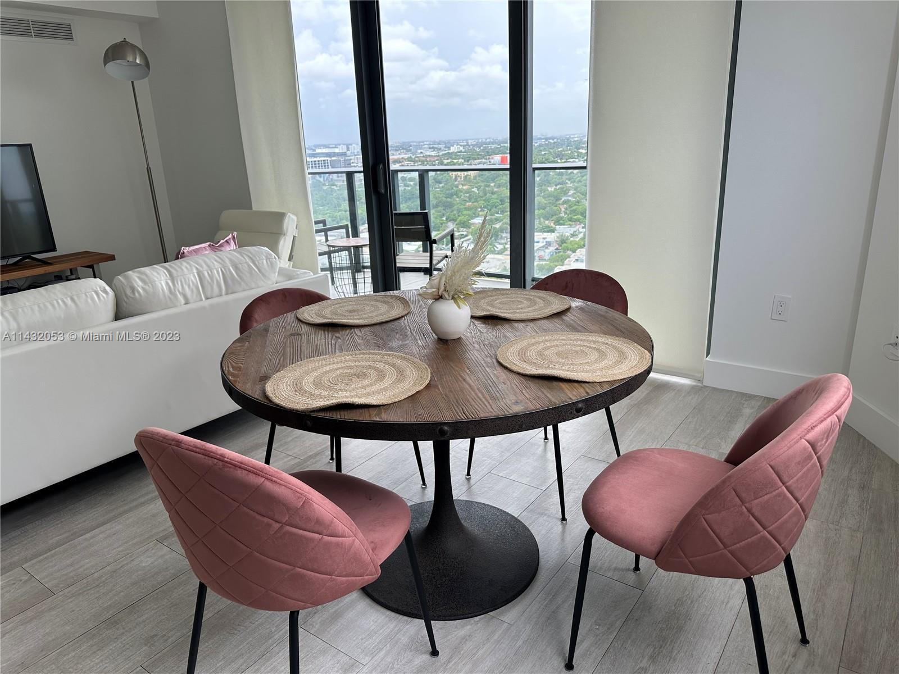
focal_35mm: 24
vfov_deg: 56.8
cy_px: 337
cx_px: 450
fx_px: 623
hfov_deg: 71.6
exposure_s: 1/296
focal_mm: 6.86
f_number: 1.78
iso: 80
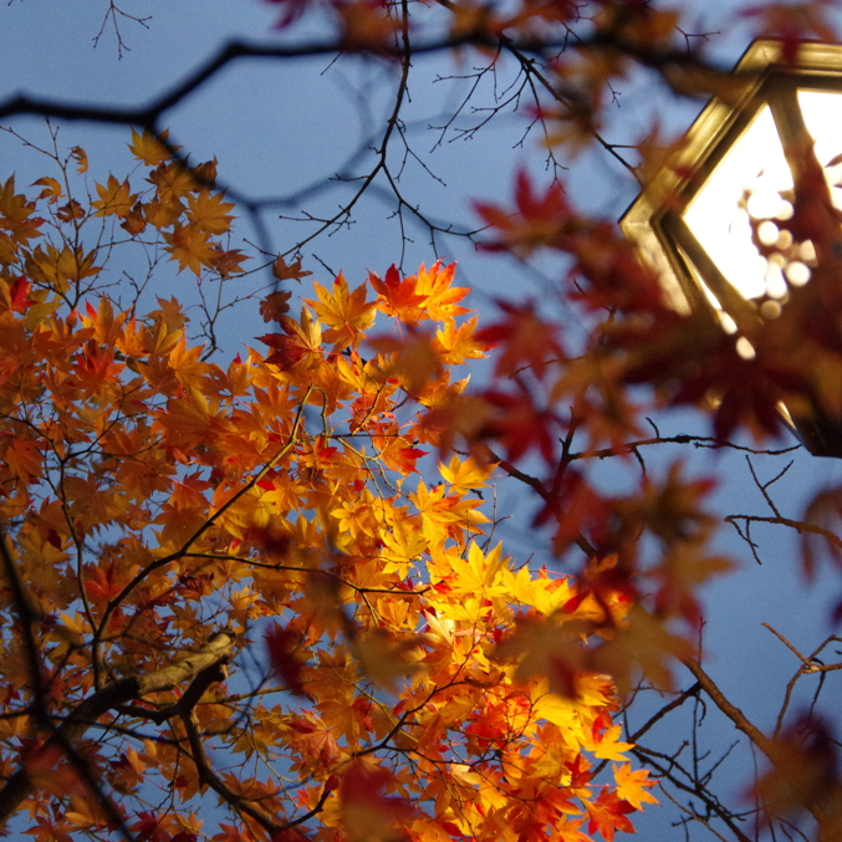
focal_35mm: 131
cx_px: 404
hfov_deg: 13.3
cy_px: 420
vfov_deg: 13.3
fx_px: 3605
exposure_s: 1/80
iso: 3200
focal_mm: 68
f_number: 4.5
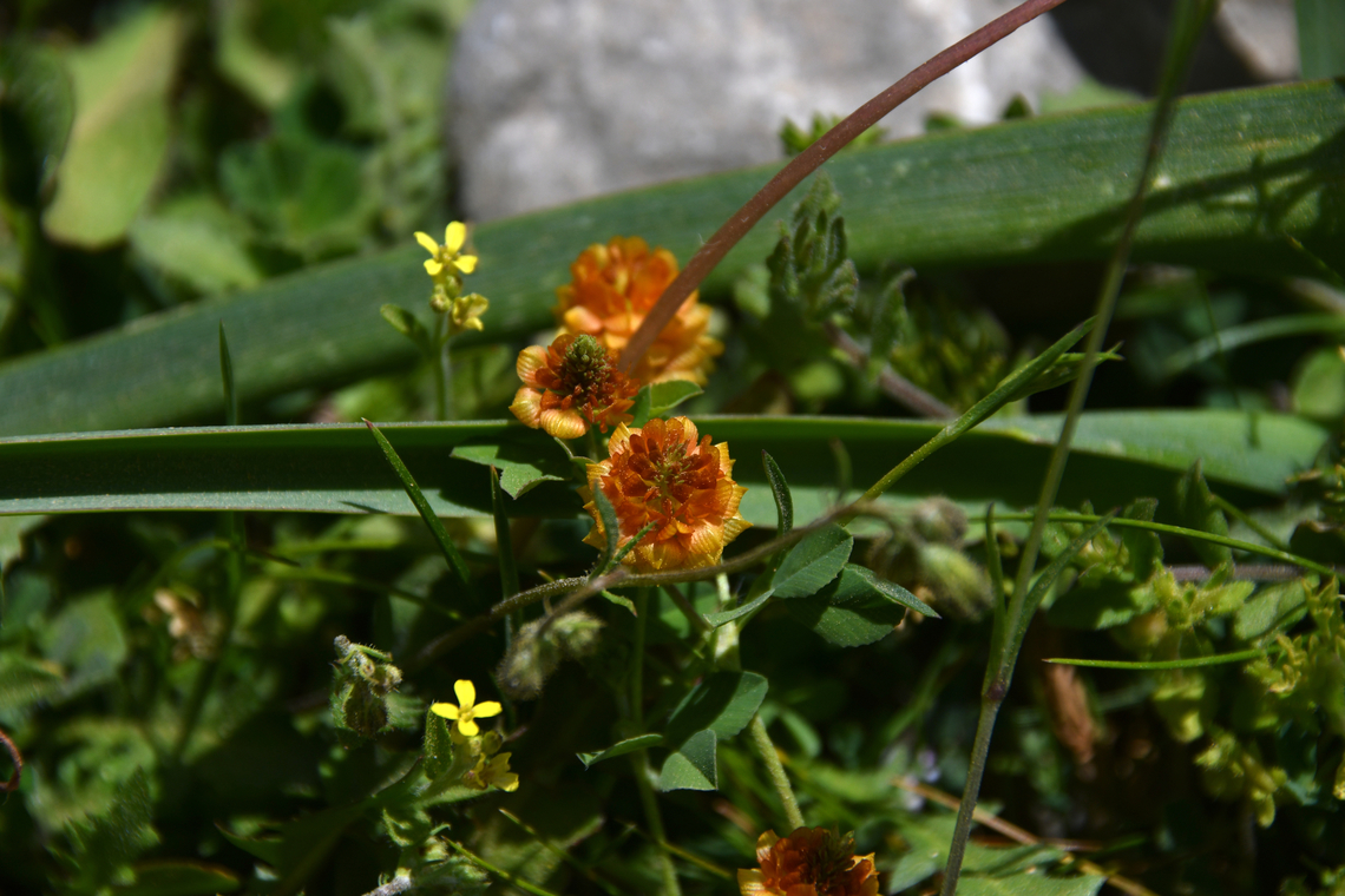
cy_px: 448
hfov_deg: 5.5
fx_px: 14009
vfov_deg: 3.7
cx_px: 672
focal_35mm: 375
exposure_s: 1/320
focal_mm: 250
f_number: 8
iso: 100
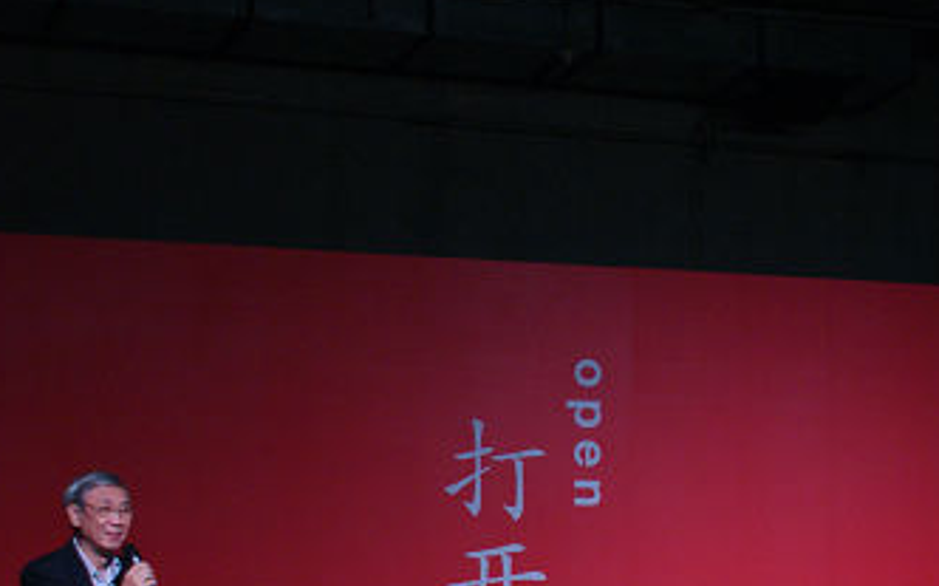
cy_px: 464
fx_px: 2479
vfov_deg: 13.4
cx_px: 786
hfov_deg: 21.1
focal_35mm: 97
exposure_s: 1/40
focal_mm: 35
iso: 800
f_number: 5.6
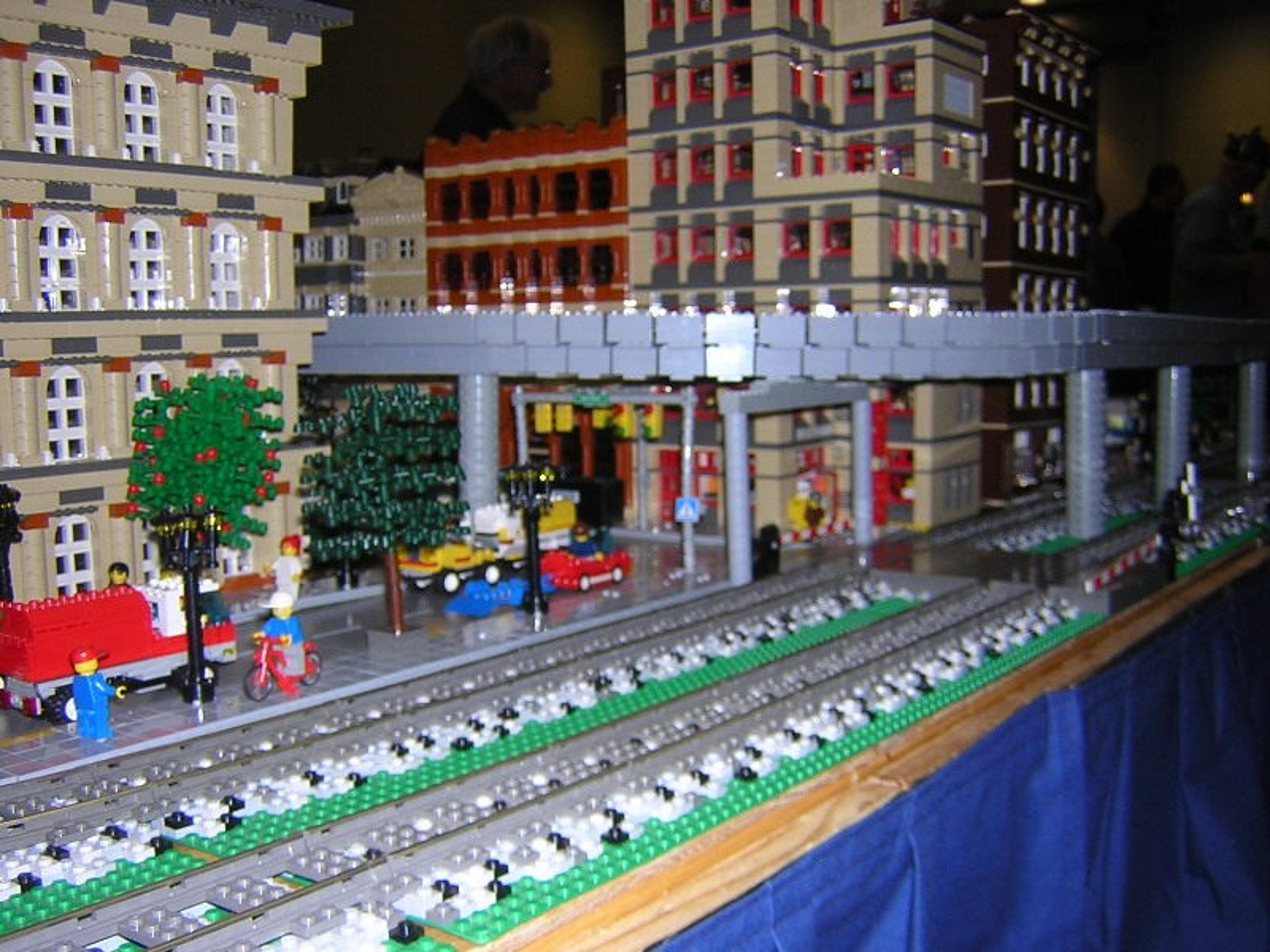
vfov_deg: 39.7
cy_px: 476
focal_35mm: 36
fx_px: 1321
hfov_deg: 51.4
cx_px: 635
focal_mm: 4.7
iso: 100
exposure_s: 1/60.1
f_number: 2.6
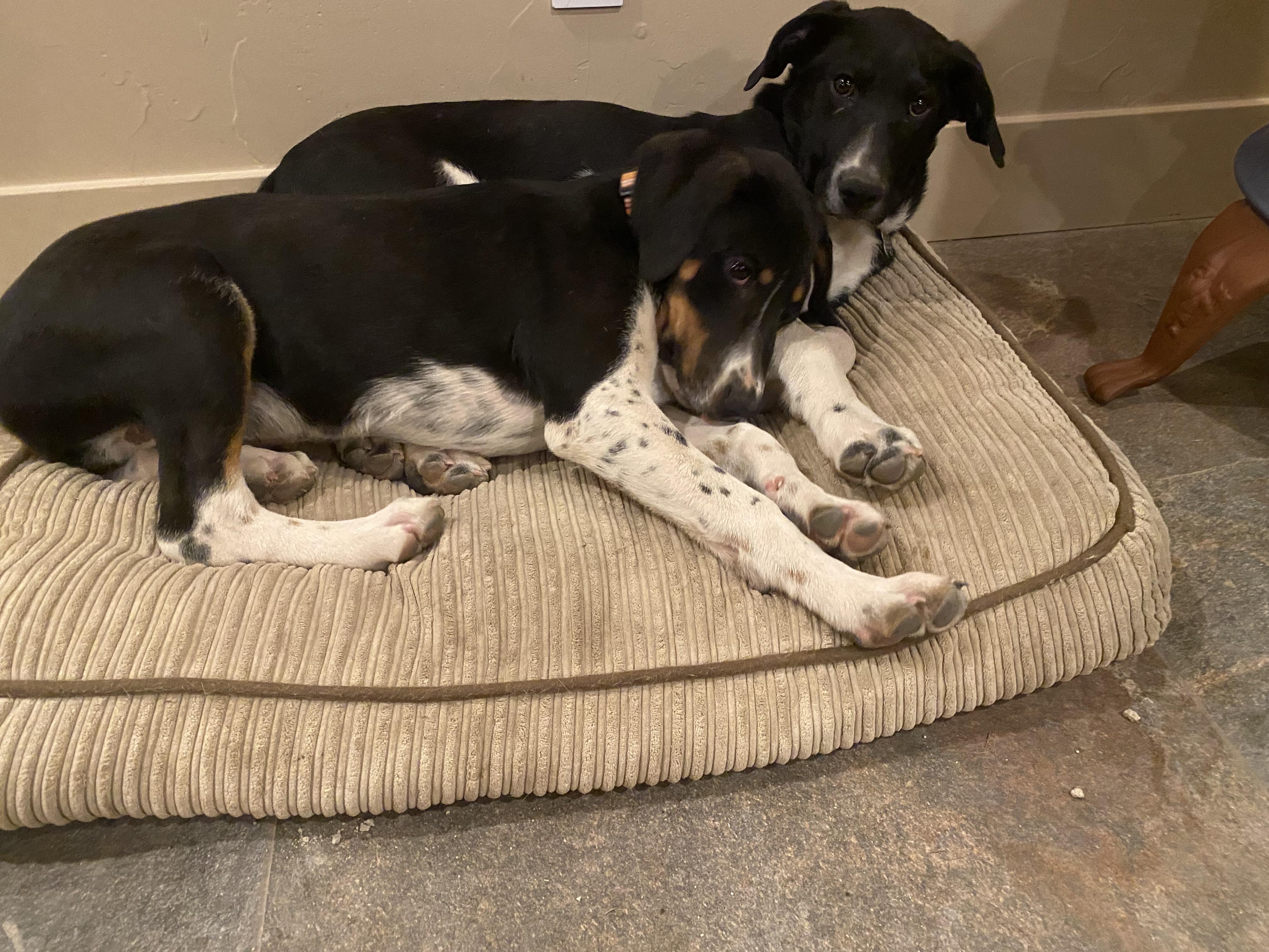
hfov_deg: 67.3
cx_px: 634
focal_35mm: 26
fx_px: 953
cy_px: 476
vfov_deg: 53.1
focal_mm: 4.25
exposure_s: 1/30
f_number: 1.8
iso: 640
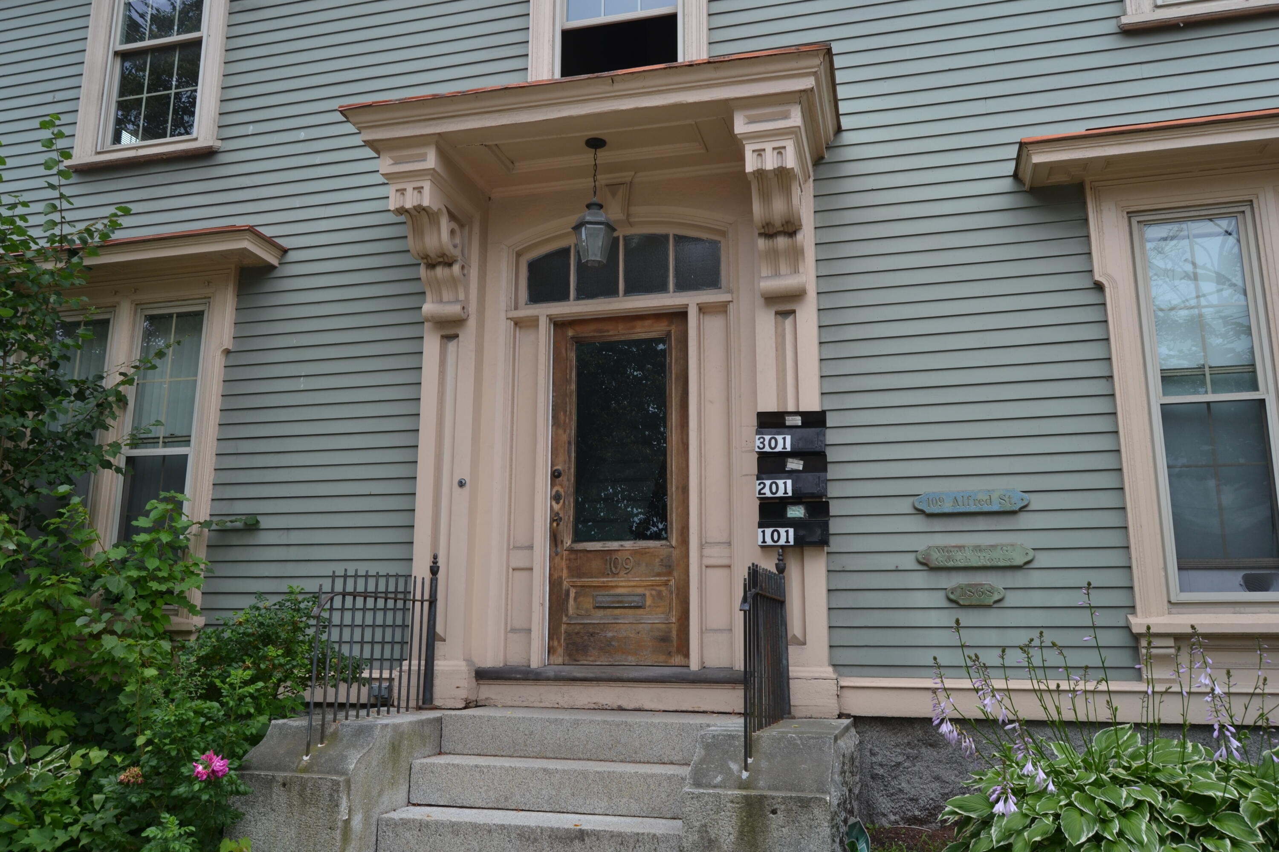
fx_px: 959
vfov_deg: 47.9
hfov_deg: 67.4
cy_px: 426
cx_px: 640
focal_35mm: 27
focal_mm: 18
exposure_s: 1/160
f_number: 6.3
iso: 100
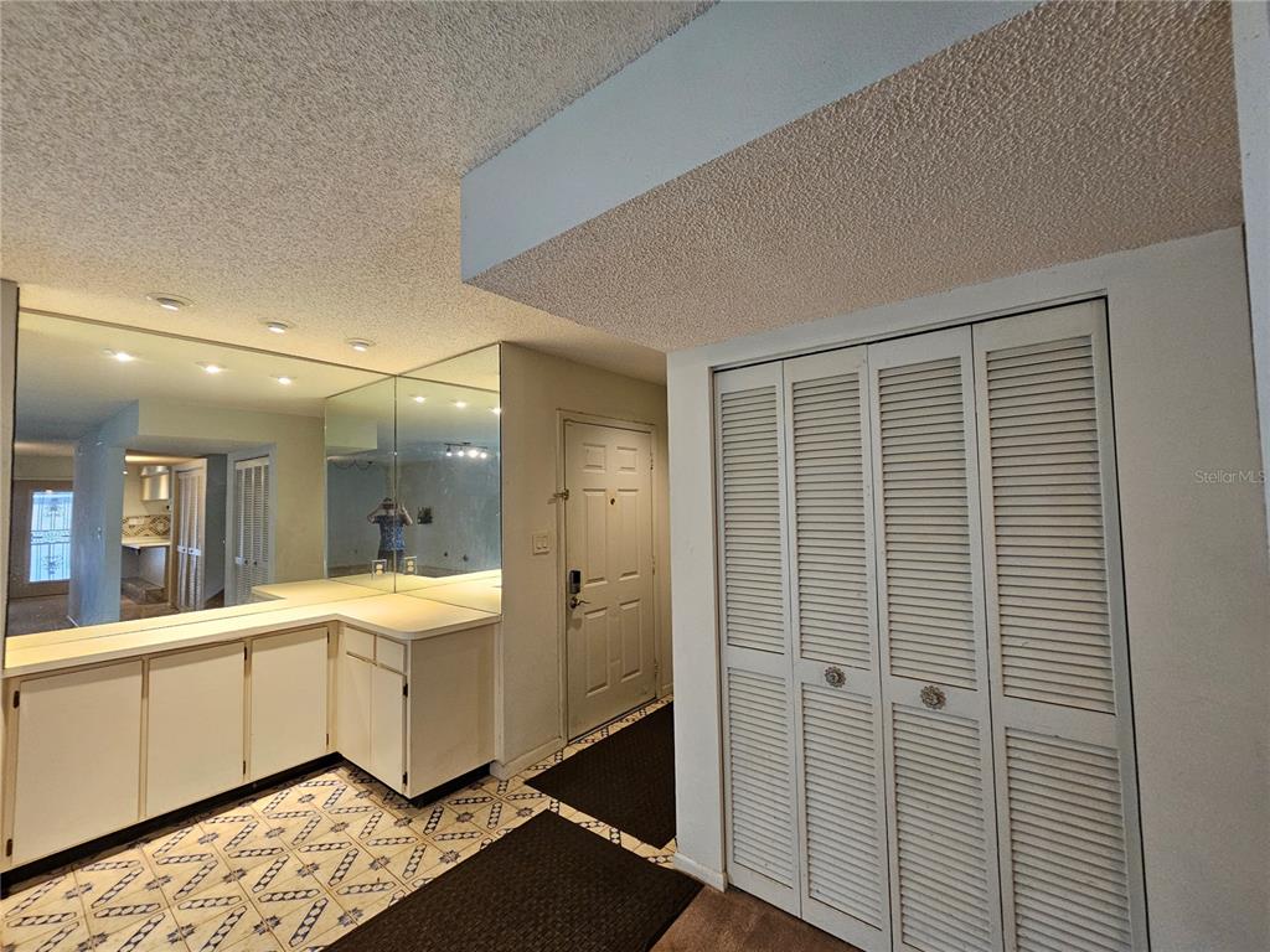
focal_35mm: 13
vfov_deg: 89.9
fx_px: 477
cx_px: 635
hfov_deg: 106.2
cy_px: 476
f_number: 2.2
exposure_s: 1/60
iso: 320
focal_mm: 2.2
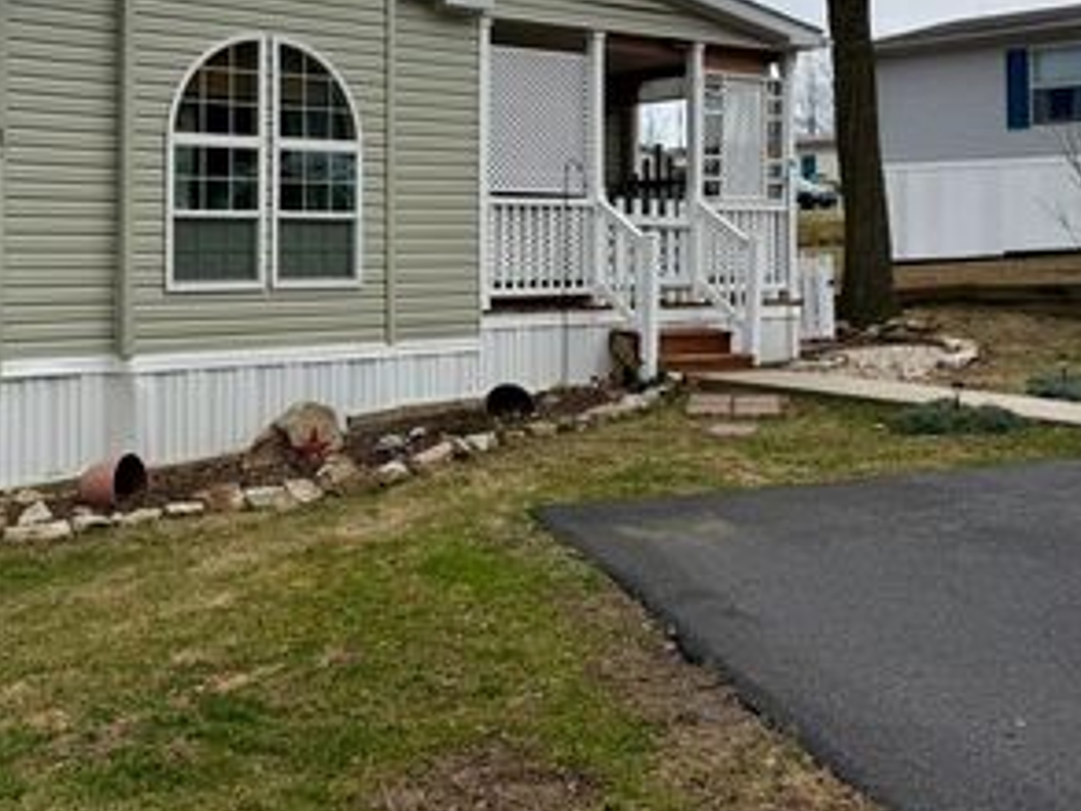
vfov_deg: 34.2
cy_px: 175
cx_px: 266
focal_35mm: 41
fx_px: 1281
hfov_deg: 44.2
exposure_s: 1/4167
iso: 80
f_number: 1.78
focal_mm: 6.76
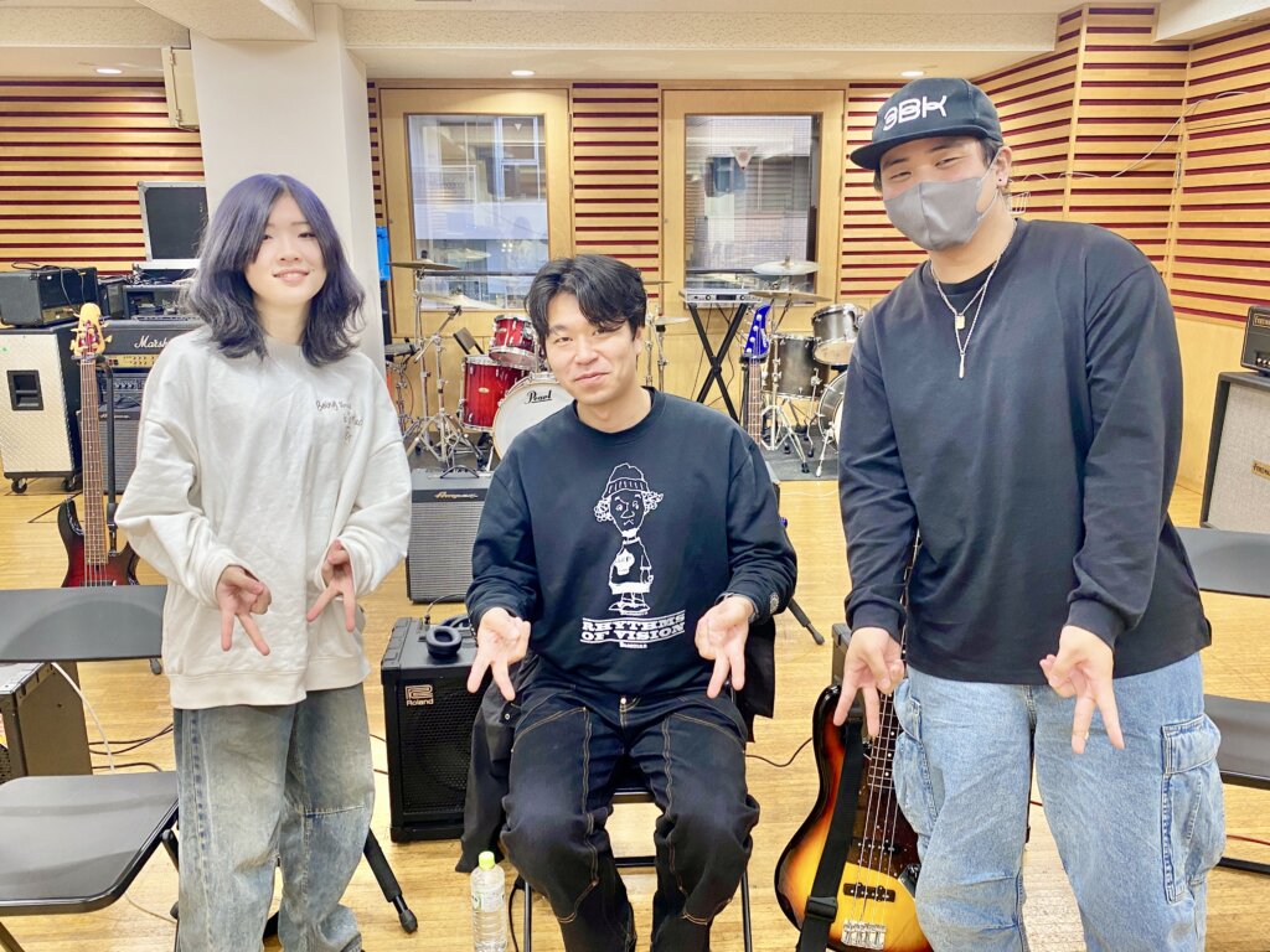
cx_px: 635
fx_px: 954
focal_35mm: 26
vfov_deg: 53.1
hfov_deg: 67.3
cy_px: 476
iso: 100
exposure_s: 1/50
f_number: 1.8
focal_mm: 4.25
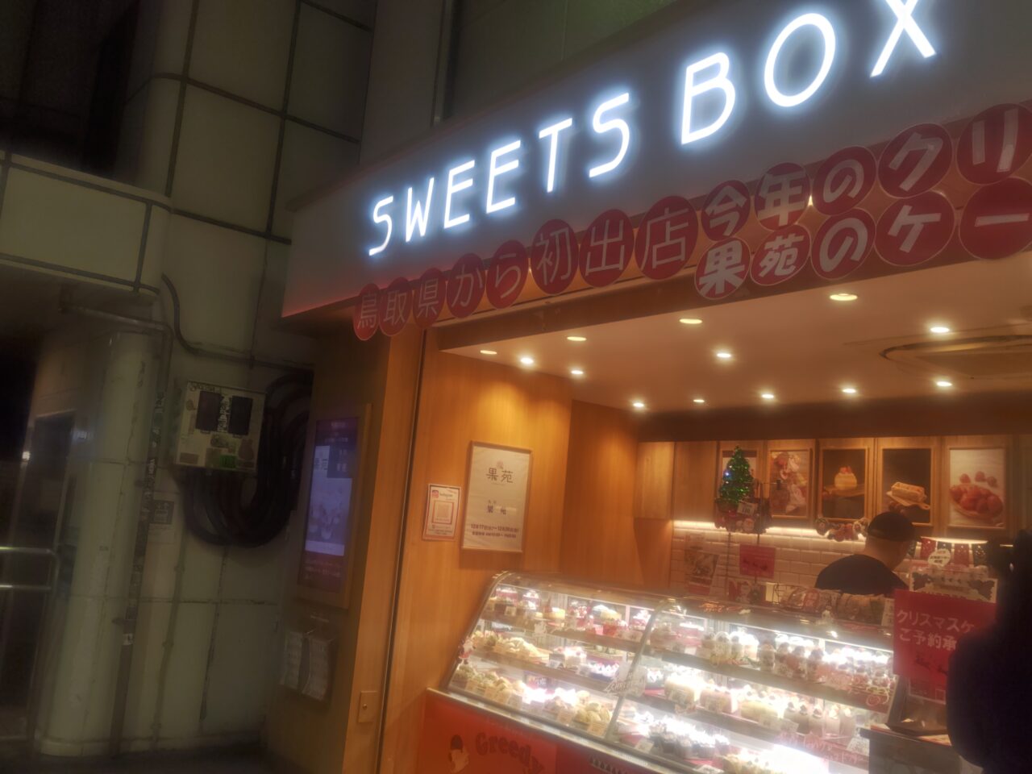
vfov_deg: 58.9
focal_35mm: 23
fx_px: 686
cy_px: 387
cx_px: 516
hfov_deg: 73.9
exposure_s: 1/101
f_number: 1.9
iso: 50
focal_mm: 5.56
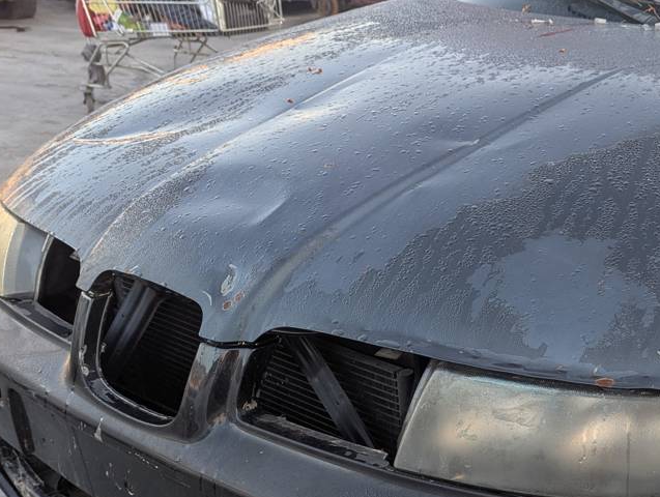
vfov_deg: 27.0
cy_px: 310
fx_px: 1031
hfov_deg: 33.3
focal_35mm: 54
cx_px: 619
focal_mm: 6.81
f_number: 1.85
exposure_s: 1/56.9
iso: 36
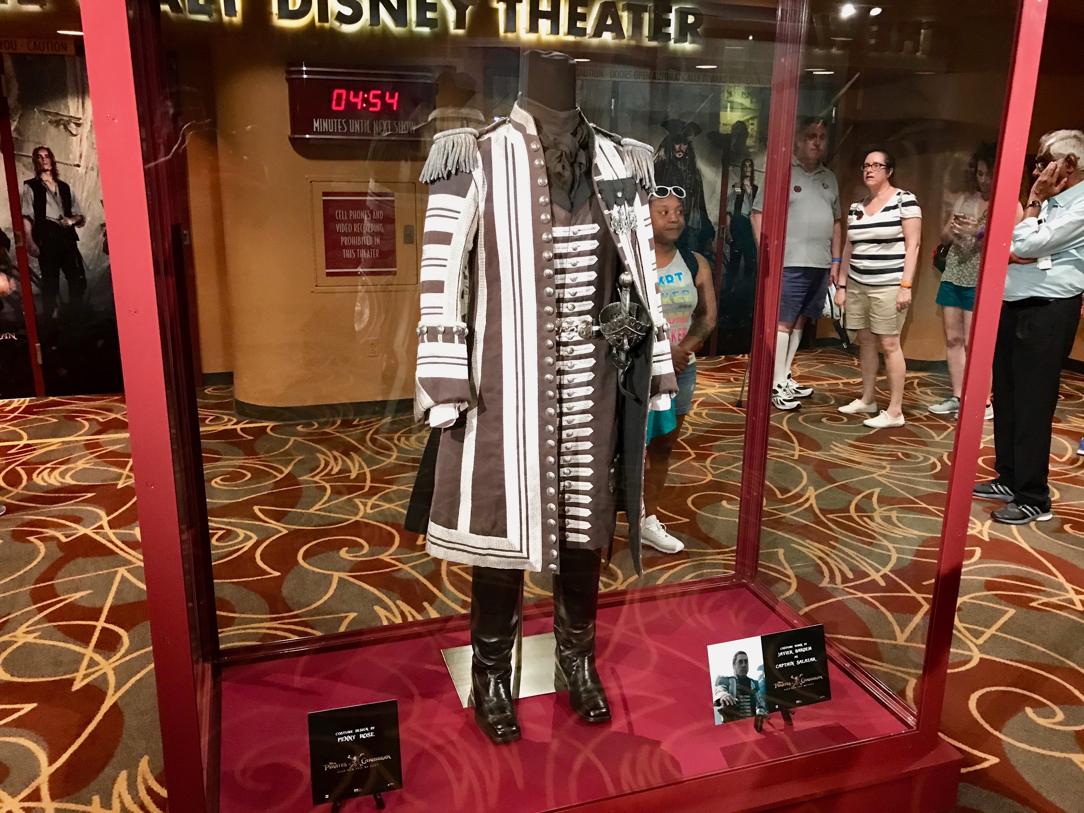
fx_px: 877
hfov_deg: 63.4
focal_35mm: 28
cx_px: 542
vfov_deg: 49.7
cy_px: 406
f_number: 1.8
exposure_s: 1/15
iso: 100
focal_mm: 3.99
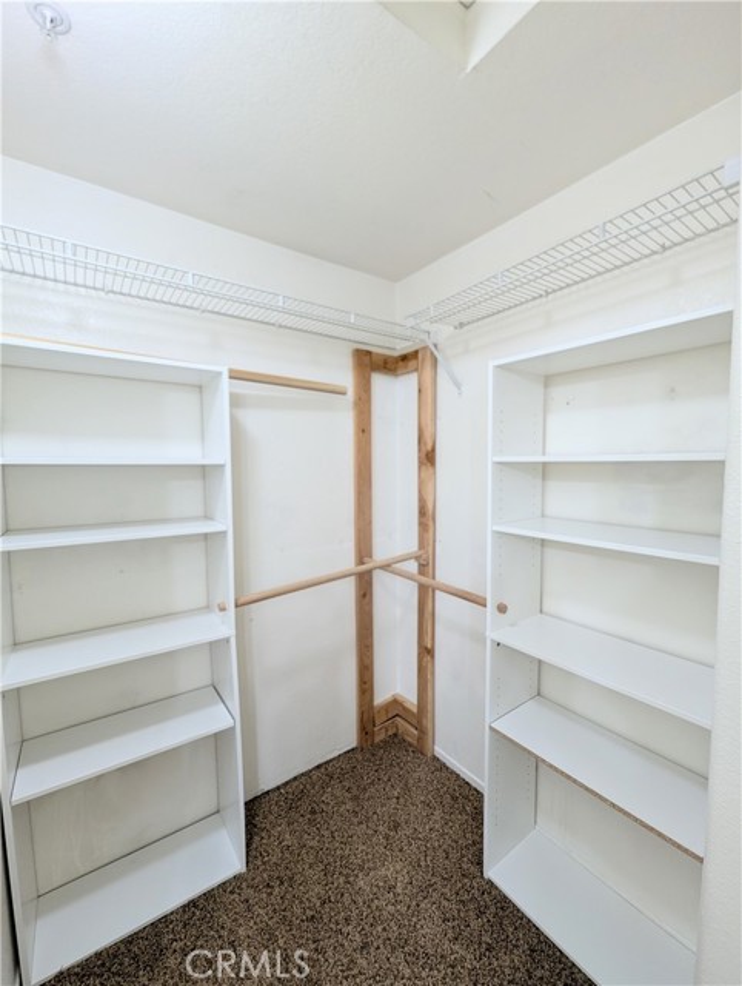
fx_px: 371
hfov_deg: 90.1
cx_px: 371
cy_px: 493
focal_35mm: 13
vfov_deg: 106.1
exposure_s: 1/30
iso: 47
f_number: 2.2
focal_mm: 1.95
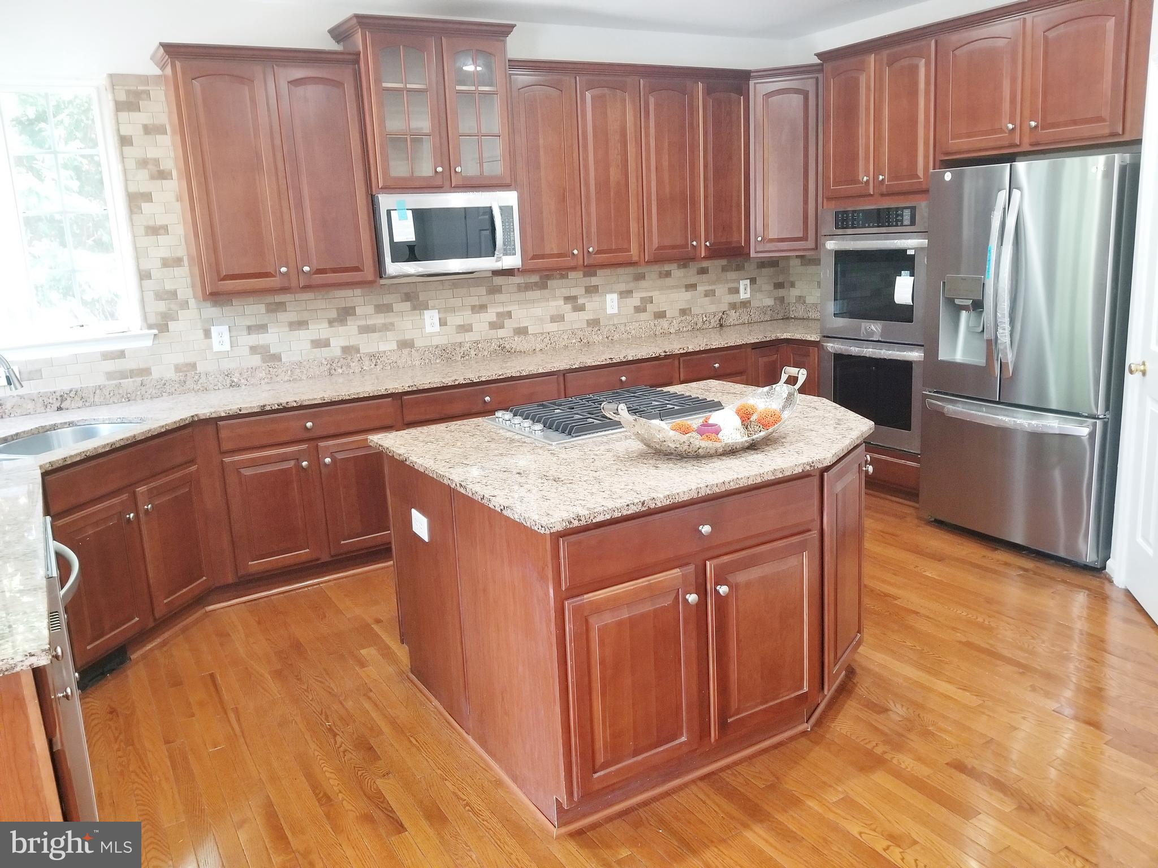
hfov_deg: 67.3
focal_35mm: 26
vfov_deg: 53.1
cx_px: 579
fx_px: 870
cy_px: 434
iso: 250
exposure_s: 1/30
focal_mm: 4.25
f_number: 1.7
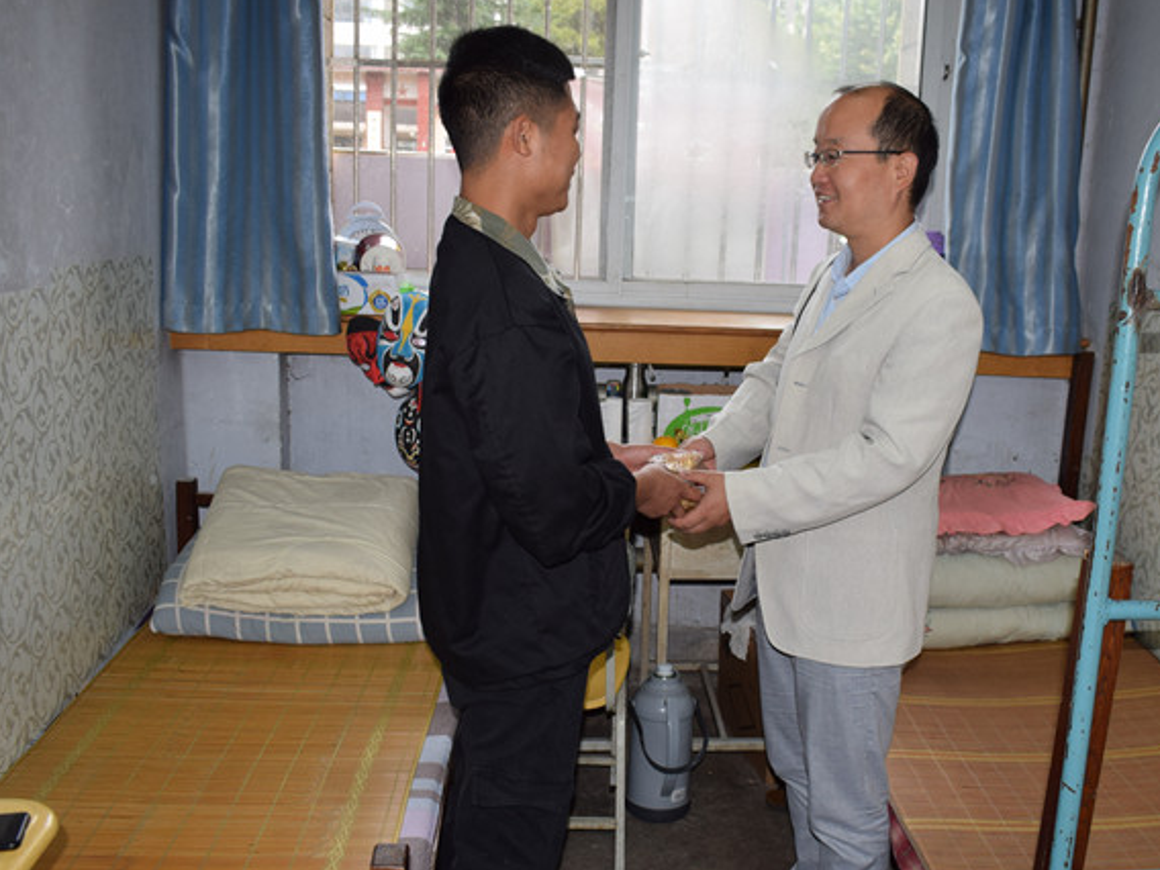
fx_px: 1072
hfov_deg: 56.7
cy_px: 433
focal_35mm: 32
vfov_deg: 44.2
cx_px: 647
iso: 400
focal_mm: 18
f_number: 4
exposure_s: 1/60
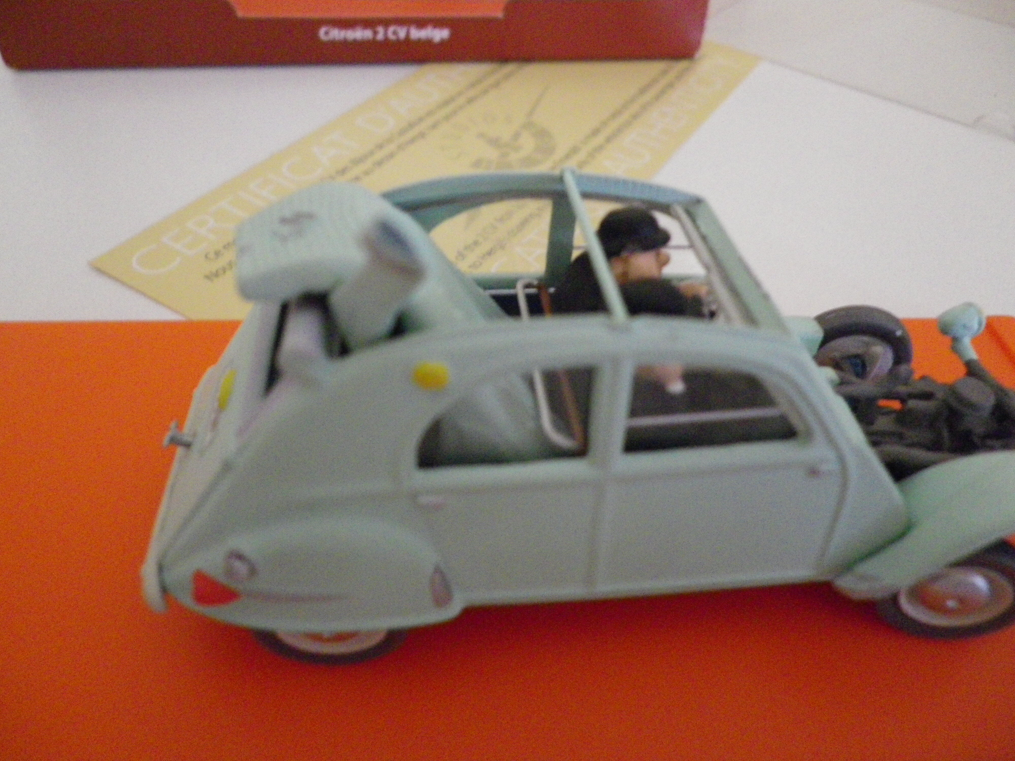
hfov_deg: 63.4
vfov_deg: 49.7
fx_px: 821
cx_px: 508
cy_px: 380
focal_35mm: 28
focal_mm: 4.9
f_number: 2.6
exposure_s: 1/5
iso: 800
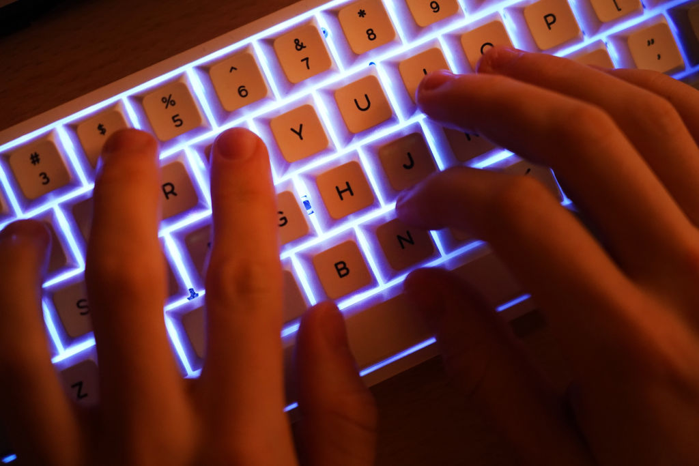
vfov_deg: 14.1
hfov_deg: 21.0
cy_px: 233
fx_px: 1884
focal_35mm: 97
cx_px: 350
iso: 4000
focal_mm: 97
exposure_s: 1/100
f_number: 4
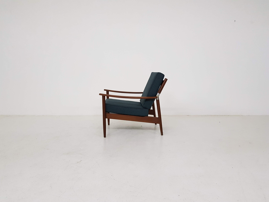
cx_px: 134
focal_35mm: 26
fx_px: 202
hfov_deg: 67.3
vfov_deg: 53.1
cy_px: 101
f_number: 1.7
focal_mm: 4.2
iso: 160
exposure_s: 1/50
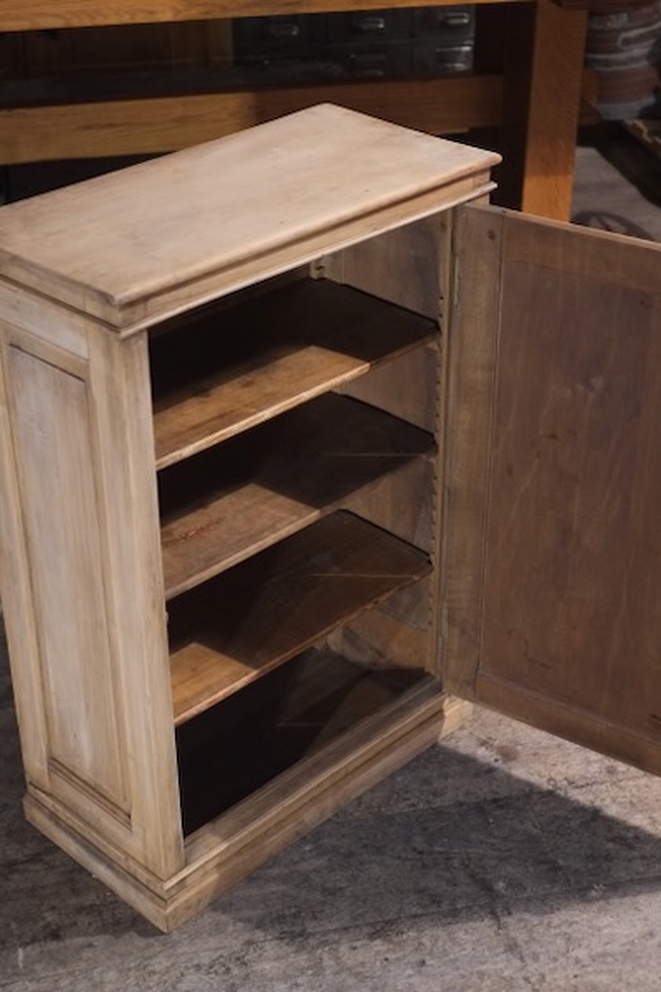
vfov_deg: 37.5
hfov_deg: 25.5
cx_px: 330
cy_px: 496
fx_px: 1460
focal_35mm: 53
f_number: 4.5
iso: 3200
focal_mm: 35
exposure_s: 1/125
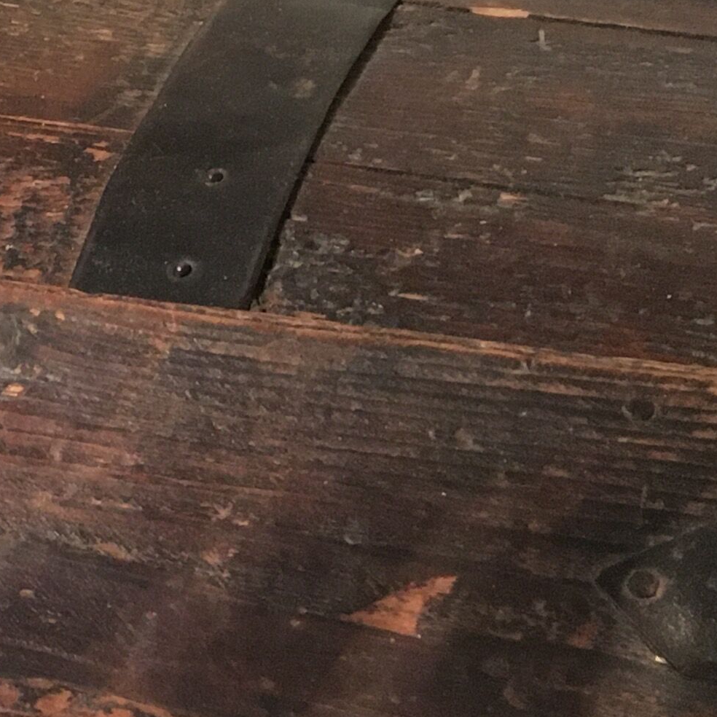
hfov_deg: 15.2
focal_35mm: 105
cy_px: 527
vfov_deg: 16.5
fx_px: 2461
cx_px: -383
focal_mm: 4.15
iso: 200
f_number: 2.2
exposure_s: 1/17
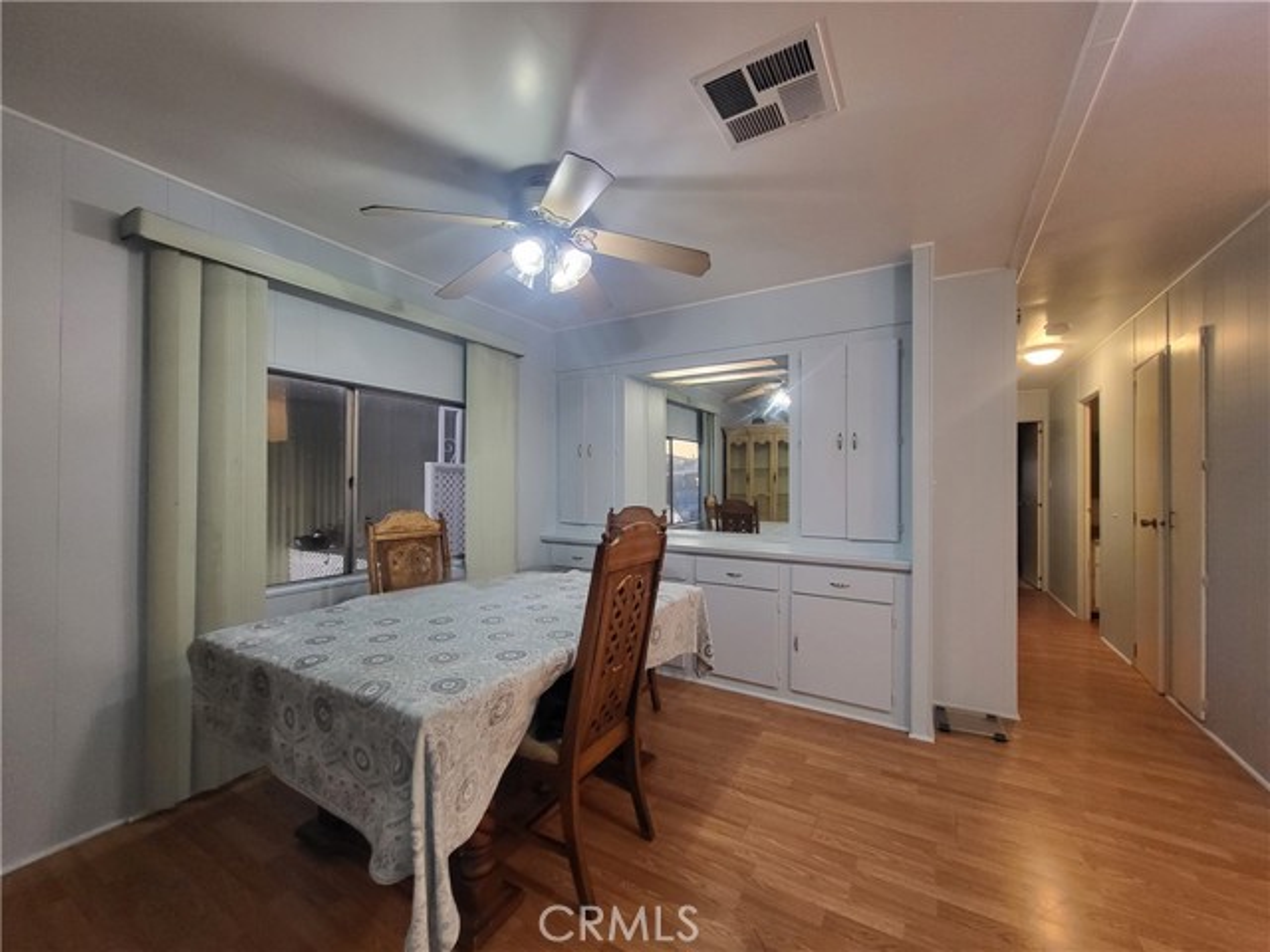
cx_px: 635
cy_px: 476
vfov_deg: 89.9
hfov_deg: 106.2
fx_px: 477
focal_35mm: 13
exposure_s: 1/60.2
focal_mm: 1.74
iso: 320
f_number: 2.2
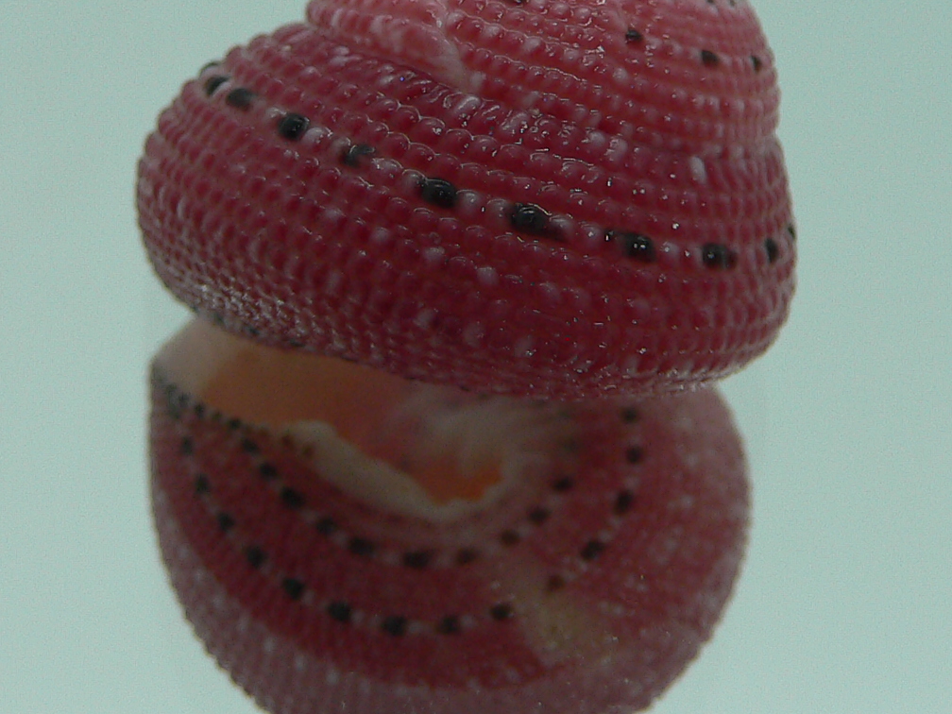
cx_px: 461
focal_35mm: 70
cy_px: 198
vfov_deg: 20.9
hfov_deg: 27.8
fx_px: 1925
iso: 80
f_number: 2.8
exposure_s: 1/60
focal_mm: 4.6
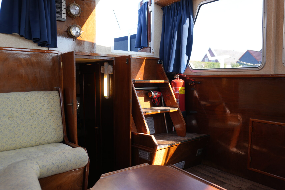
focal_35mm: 28
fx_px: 222
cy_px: 101
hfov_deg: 65.5
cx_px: 143
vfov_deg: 46.4
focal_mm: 16
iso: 100
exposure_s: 1/60
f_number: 4
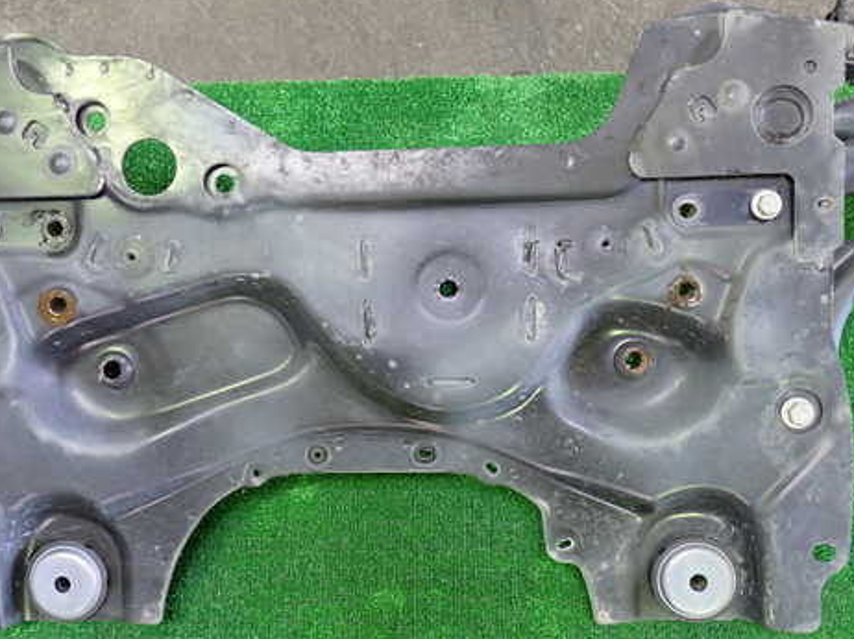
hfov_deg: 47.8
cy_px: 345
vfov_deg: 36.8
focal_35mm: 39
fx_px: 962
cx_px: 370
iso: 500
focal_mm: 5.4
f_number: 2.3
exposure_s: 1/30
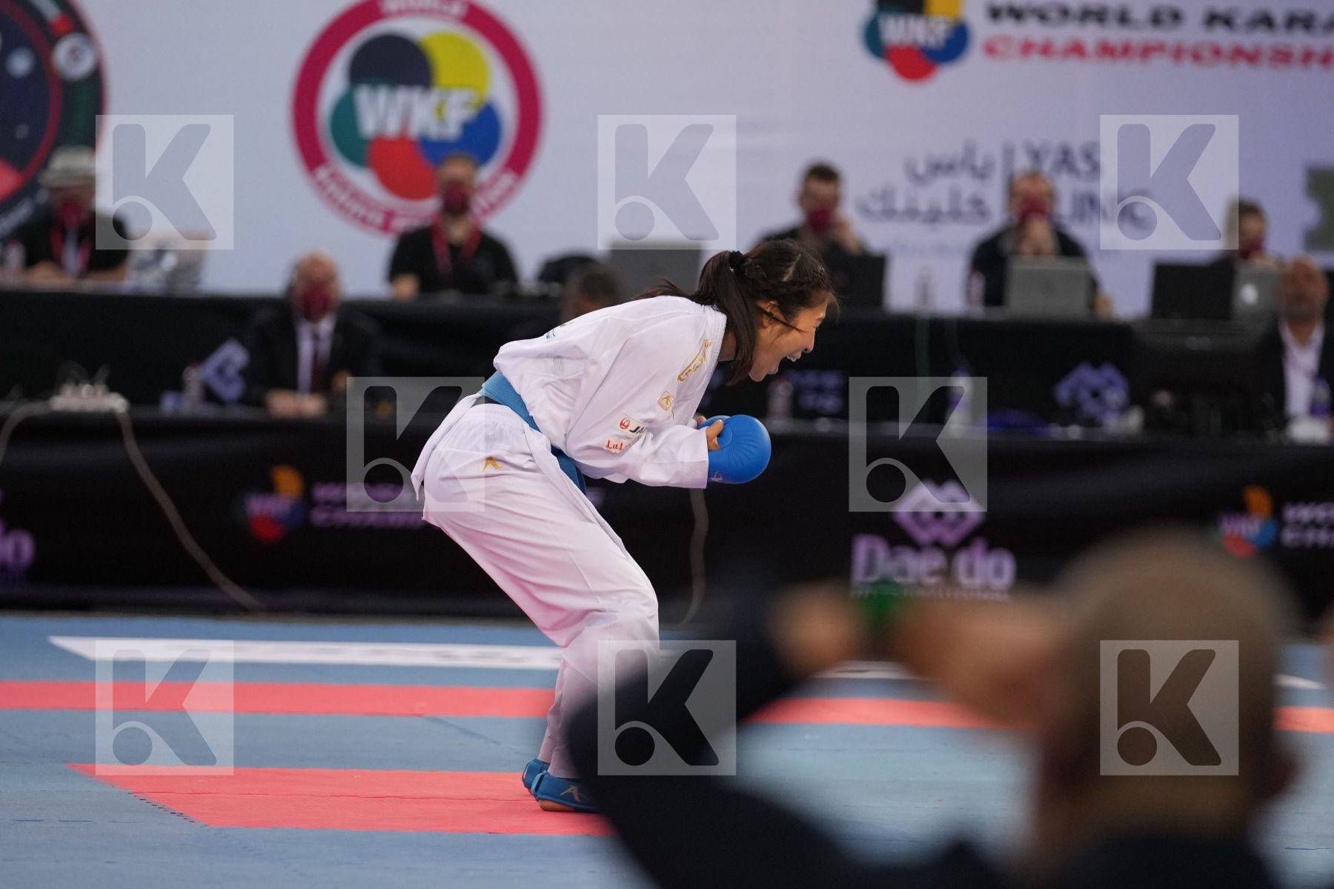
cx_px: 667
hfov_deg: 7.7
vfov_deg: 5.1
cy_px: 444
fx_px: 9893
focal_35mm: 267
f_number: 2.8
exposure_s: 1/1000
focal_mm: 178
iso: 2000
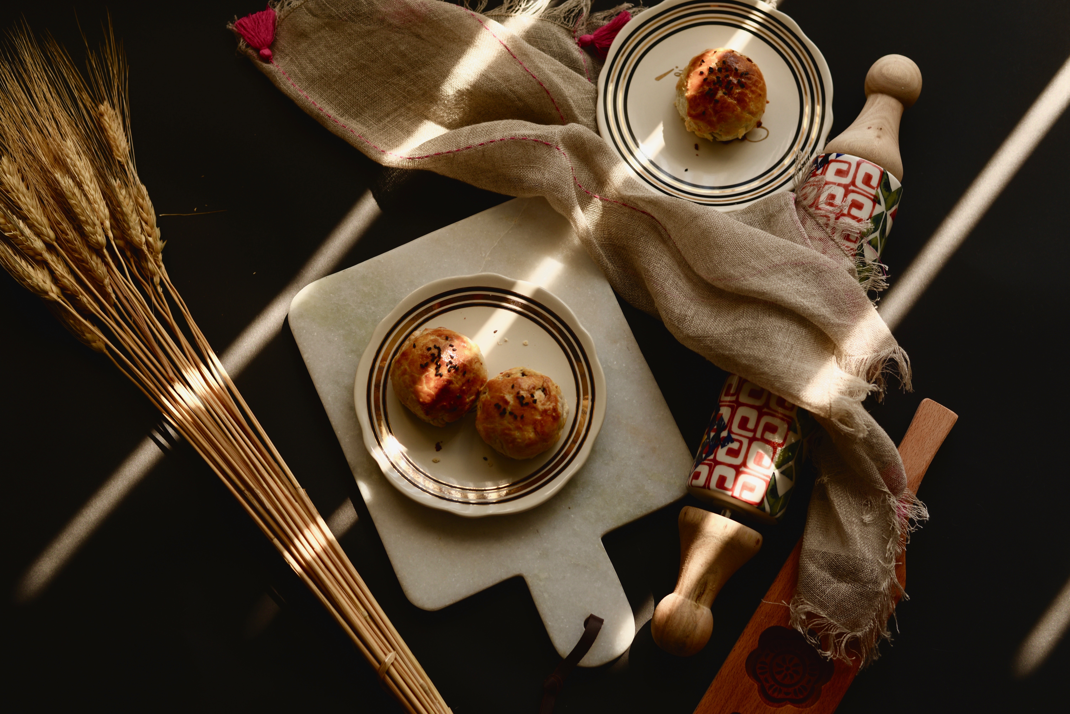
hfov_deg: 39.6
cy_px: 357
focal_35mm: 50
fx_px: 1487
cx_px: 535
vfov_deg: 27.0
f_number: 1.8
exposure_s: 1/250
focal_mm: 50
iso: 125
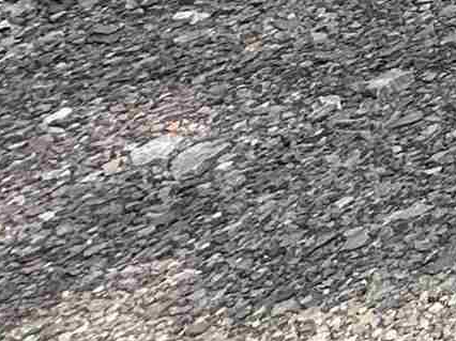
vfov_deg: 10.2
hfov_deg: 9.7
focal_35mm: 101
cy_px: -718
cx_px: 1581
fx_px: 1330
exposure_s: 1/1984
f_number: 2.2
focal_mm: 2.22
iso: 50
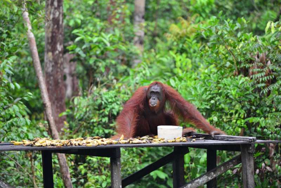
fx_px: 1562
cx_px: 140
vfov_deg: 6.9
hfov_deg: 10.3
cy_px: 94
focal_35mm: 200
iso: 220
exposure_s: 1/200
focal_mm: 200
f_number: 2.8
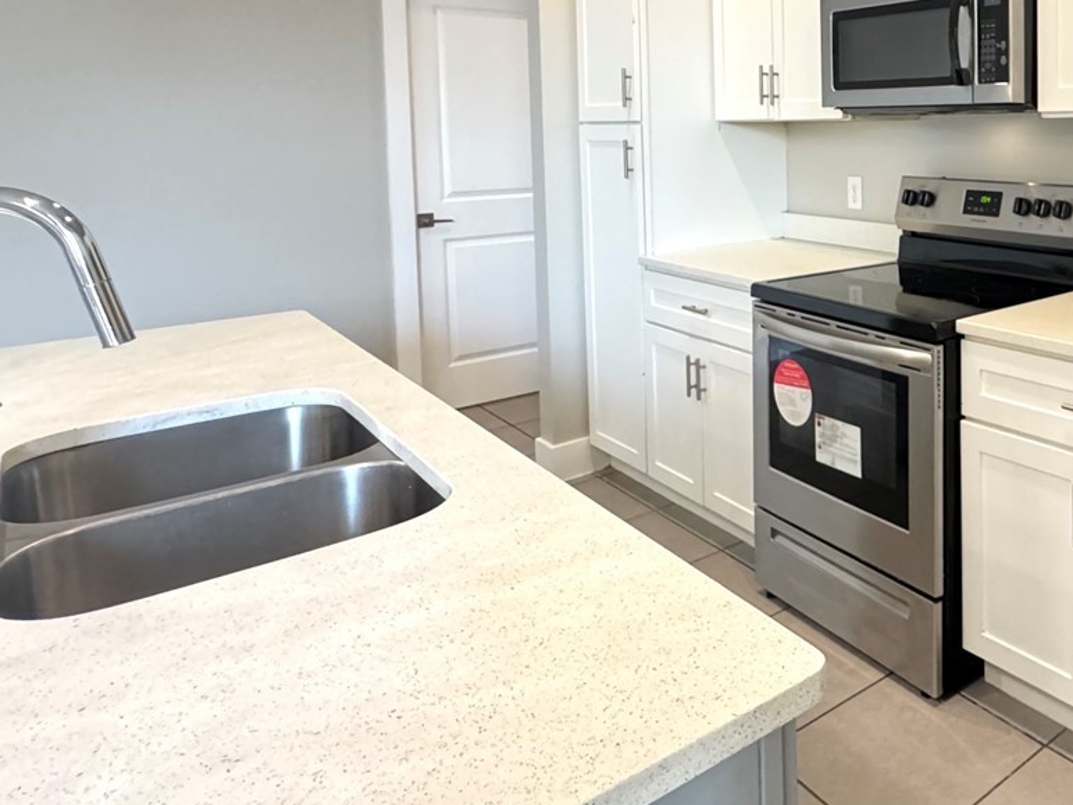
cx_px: 958
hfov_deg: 54.1
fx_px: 899
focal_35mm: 29
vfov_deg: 46.1
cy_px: 177
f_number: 2.2
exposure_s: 1/60
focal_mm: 2.22
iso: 1000
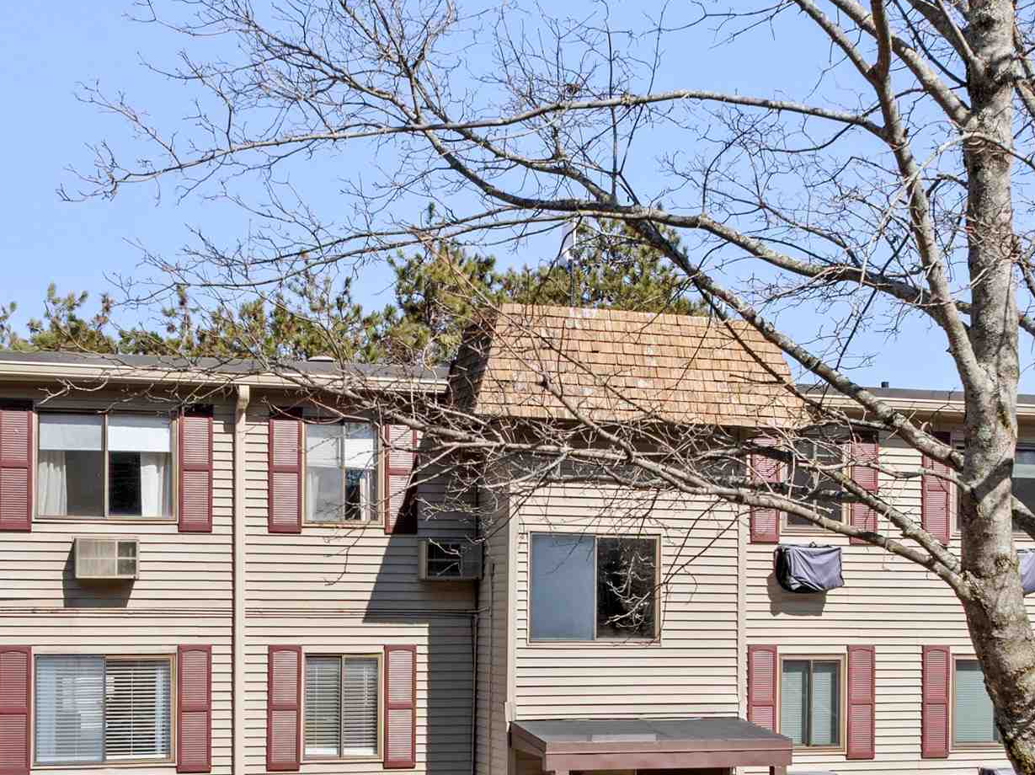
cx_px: 499
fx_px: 1793
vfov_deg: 24.1
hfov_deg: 32.2
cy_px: 598
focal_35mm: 60
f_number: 2.8
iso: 100
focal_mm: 12.29
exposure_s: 1/1600
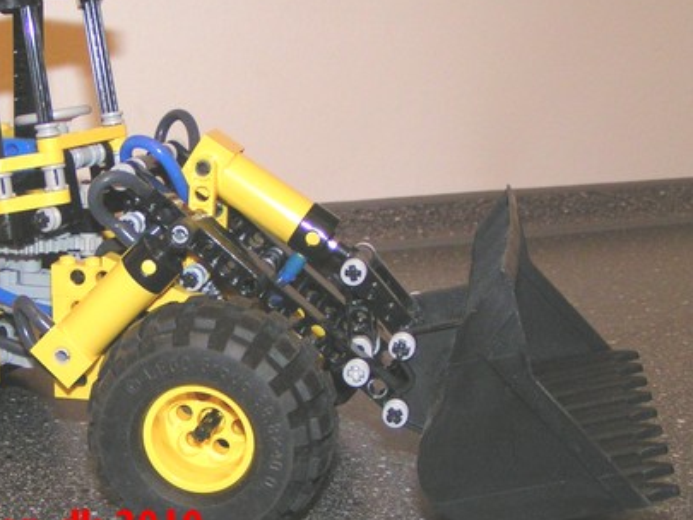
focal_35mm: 60
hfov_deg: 31.4
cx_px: 149
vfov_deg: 24.4
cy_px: 224
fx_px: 1202
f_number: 2.8
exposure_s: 1/40
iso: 200
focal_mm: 5.8
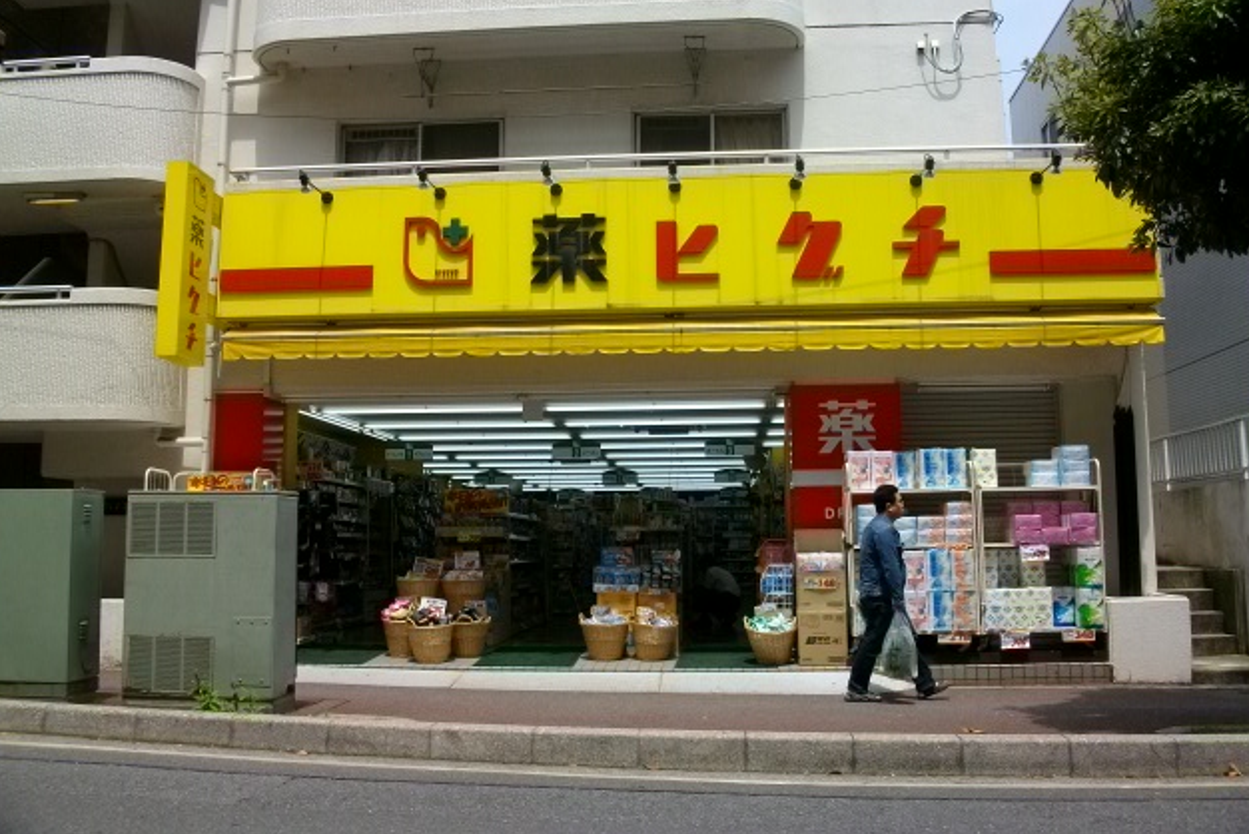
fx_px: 1180
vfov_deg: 38.8
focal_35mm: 34
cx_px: 632
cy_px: 357
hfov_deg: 55.8
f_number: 5.5
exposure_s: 1/321
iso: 80
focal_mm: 5.7
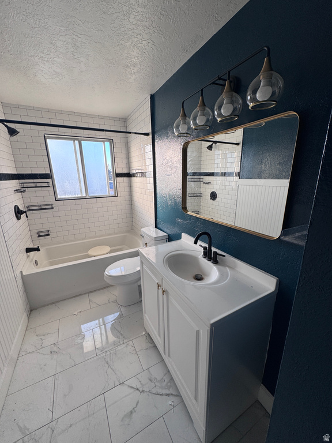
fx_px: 179
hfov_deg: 85.7
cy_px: 222
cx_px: 166
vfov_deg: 102.1
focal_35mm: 14
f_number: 2.2
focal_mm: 2.22
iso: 50
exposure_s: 1/99
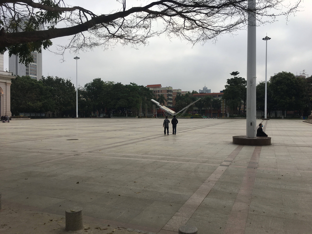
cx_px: 156
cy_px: 117
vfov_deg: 48.2
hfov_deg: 61.7
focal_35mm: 29
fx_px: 261
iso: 25
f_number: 2.2
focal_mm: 4.15
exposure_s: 1/1304
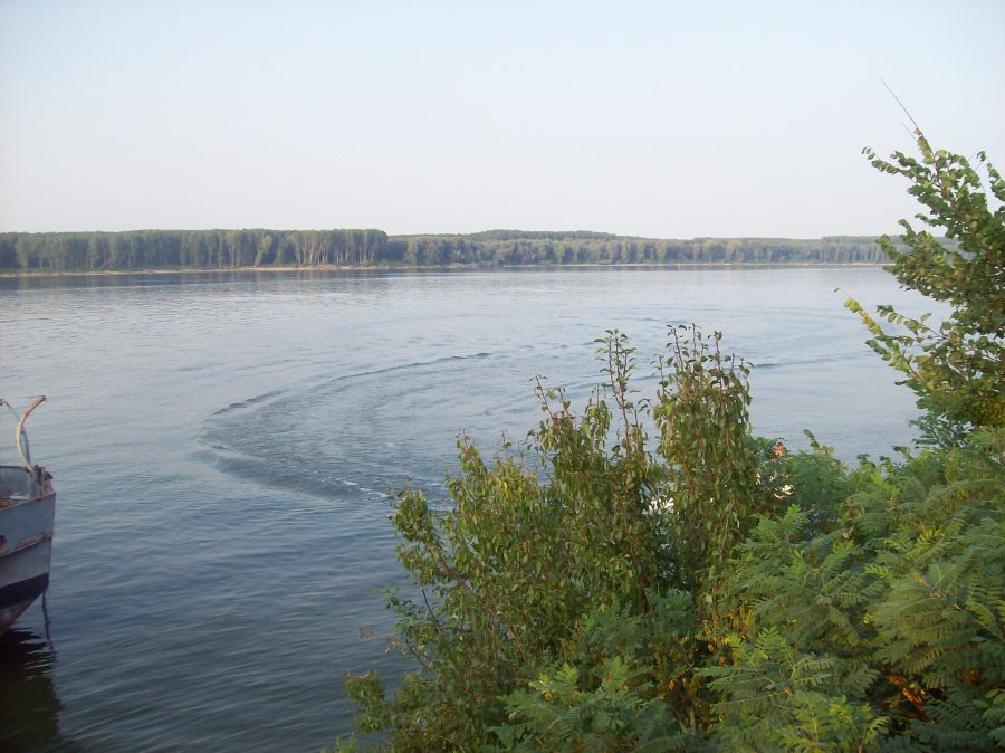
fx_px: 1045
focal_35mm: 36
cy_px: 376
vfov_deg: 39.6
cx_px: 502
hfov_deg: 51.4
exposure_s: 1/447
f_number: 2.7
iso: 80
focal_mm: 6
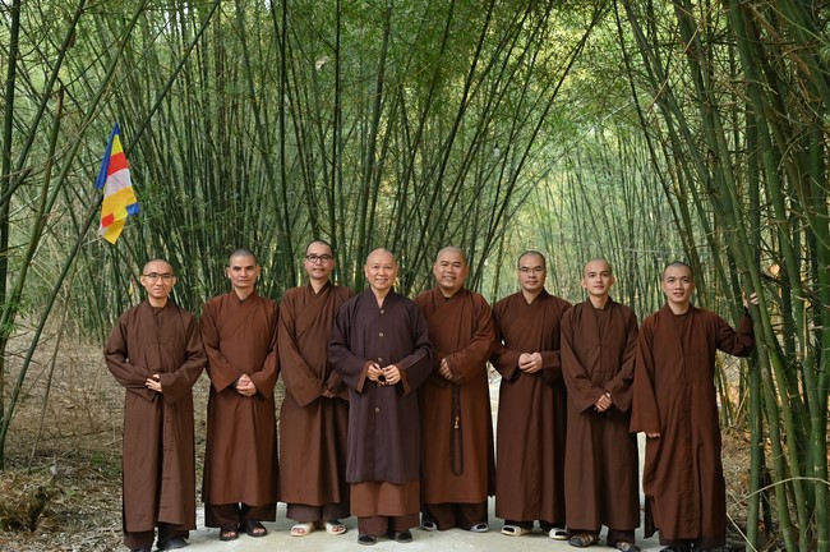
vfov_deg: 29.2
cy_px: 276
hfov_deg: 42.8
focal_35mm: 46
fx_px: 1059
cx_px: 415
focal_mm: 46
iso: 320
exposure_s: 1/60
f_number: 5
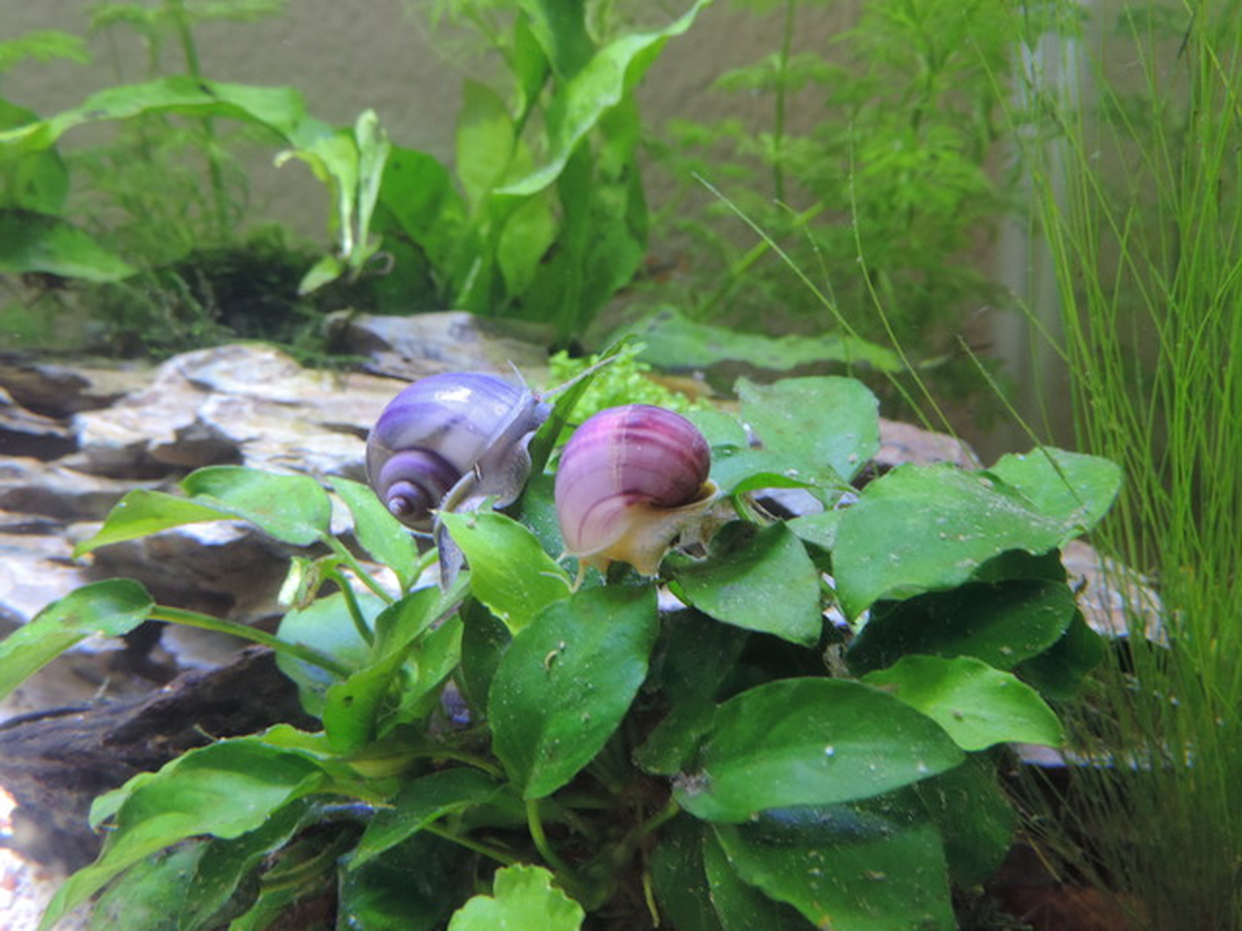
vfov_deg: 40.7
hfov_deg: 52.6
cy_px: 466
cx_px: 621
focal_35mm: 35
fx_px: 1256
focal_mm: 6.2
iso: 400
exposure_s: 1/15
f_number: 3.3
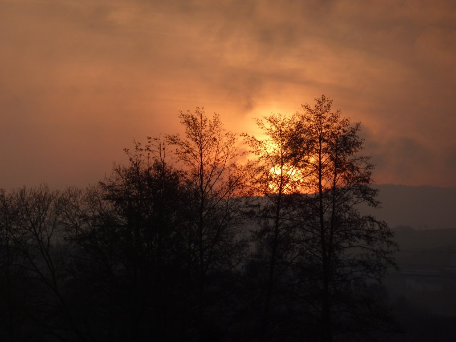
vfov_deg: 5.0
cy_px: 171
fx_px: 3952
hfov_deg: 6.6
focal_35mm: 300
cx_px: 228
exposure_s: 1/250
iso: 80
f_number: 4.9
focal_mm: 49.2
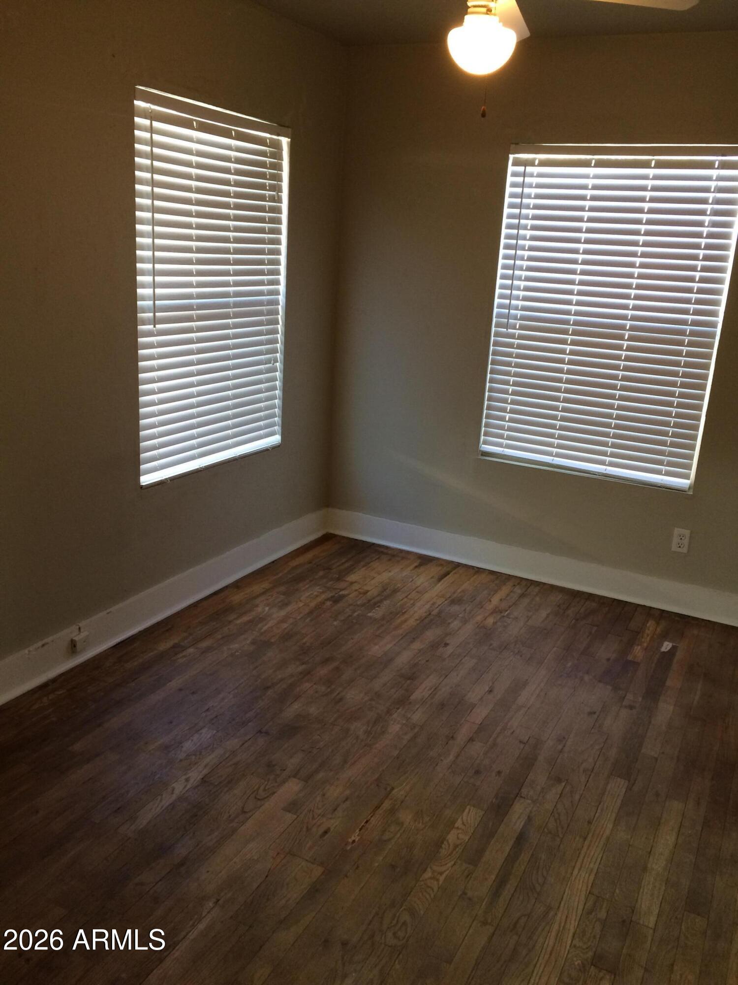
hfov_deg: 48.2
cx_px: 369
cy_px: 492
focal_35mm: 29
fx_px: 824
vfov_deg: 61.7
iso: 125
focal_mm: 4.15
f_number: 2.2
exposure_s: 1/30
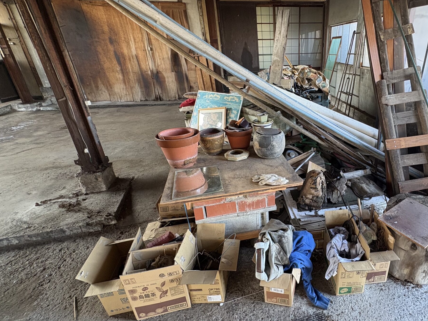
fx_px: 247
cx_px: 285
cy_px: 160
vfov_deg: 66.0
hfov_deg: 79.1
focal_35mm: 20
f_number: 2.2
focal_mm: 2.22
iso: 250
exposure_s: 1/60
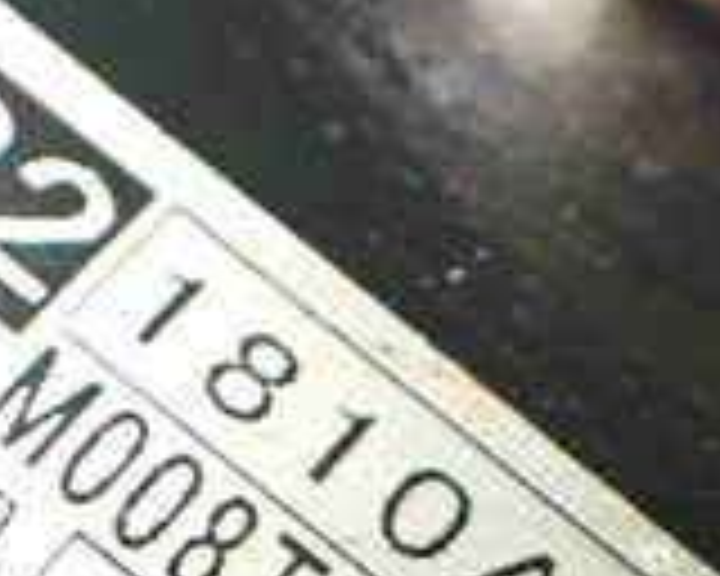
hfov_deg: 17.5
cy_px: 747
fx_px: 2344
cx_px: 387
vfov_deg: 13.5
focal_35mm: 110
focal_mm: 5.4
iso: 800
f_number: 2.3
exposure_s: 1/50
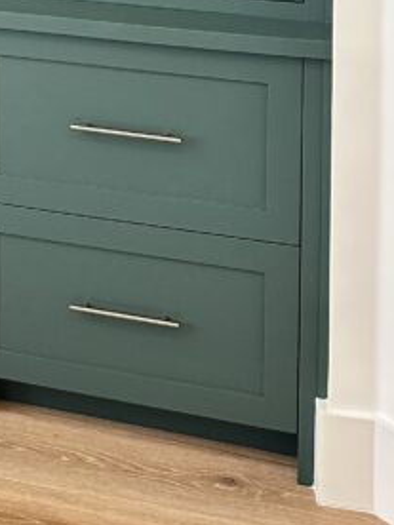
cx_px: -253
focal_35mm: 89
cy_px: -251
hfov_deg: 15.0
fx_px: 1351
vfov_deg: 19.4
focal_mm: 6.86
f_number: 1.78
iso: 200
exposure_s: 1/60
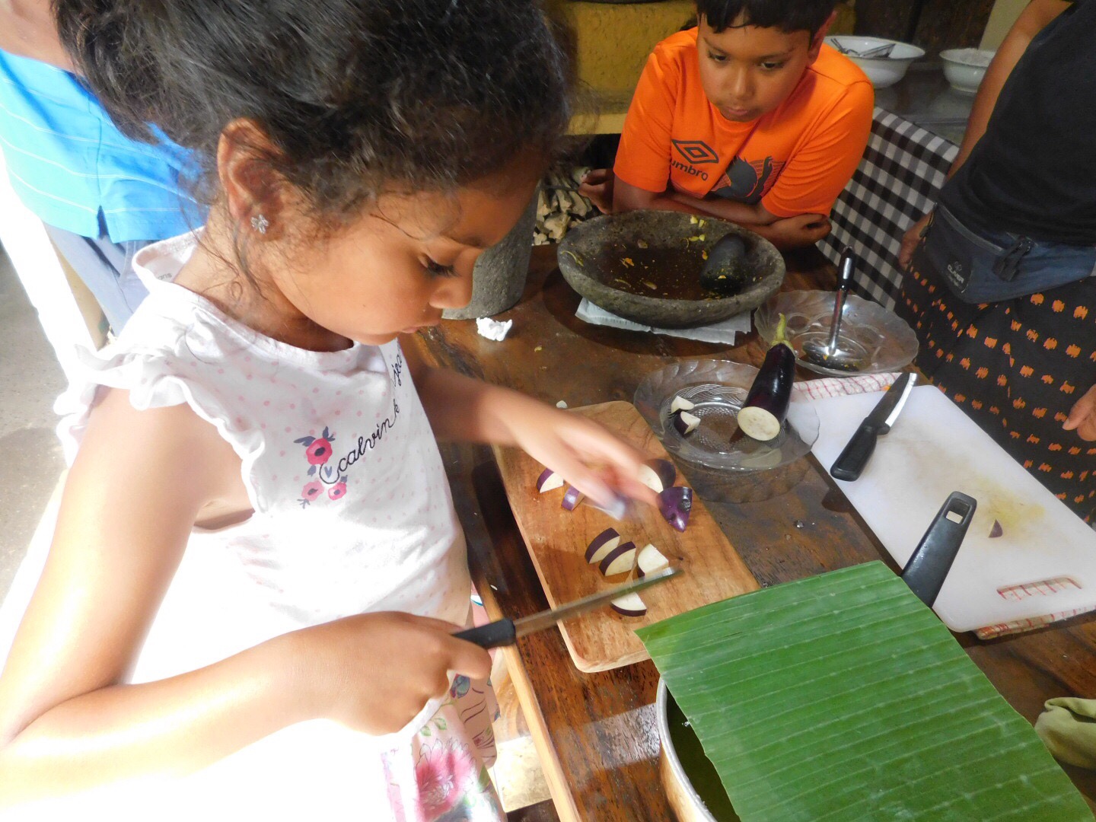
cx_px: 548
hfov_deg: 73.9
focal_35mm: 23
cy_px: 411
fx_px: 728
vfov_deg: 58.9
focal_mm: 4
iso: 400
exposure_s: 1/25
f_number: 3
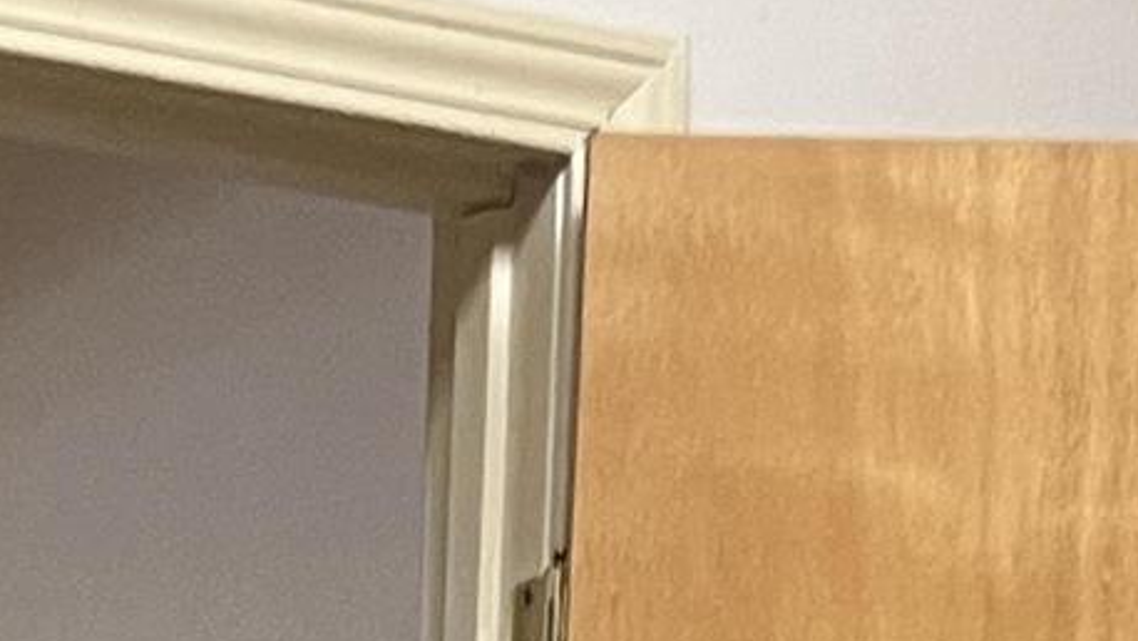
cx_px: -102
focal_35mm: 190
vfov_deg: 5.6
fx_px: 5735
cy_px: 2445
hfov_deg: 11.2
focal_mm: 5.7
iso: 125
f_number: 1.5
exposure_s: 1/60
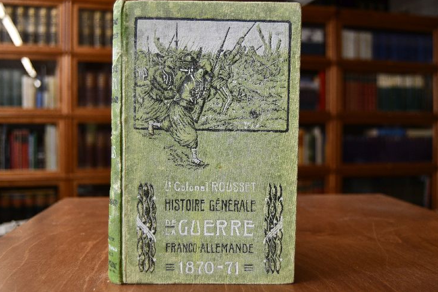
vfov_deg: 33.4
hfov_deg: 48.4
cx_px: 218
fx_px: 487
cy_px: 143
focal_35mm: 40
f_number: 4
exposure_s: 1/125
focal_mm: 26
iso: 800
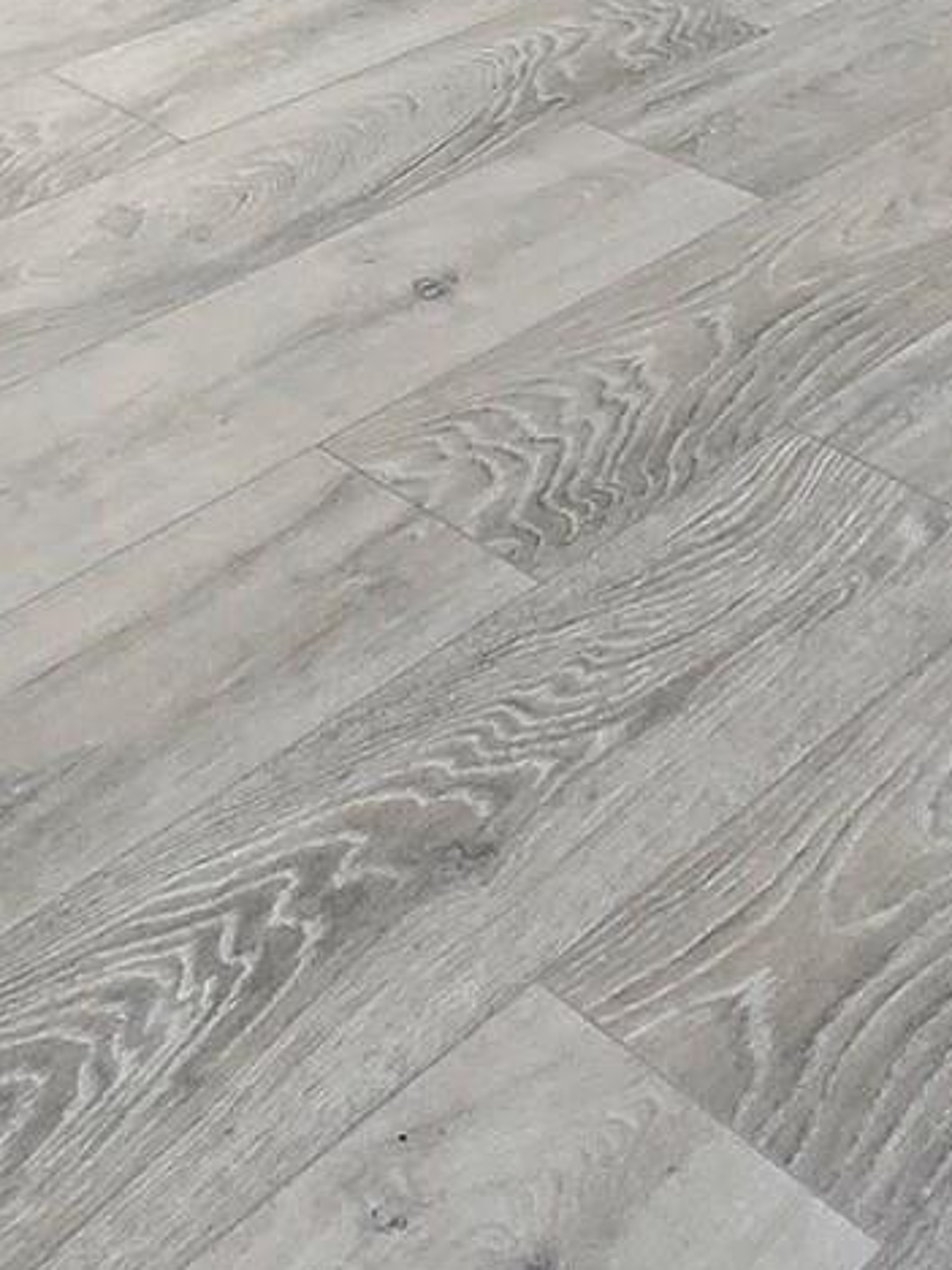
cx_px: 81
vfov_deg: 22.6
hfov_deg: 22.3
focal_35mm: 64
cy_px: -801
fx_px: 2347
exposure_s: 1/60.2
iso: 100
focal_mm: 1.7
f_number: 2.2
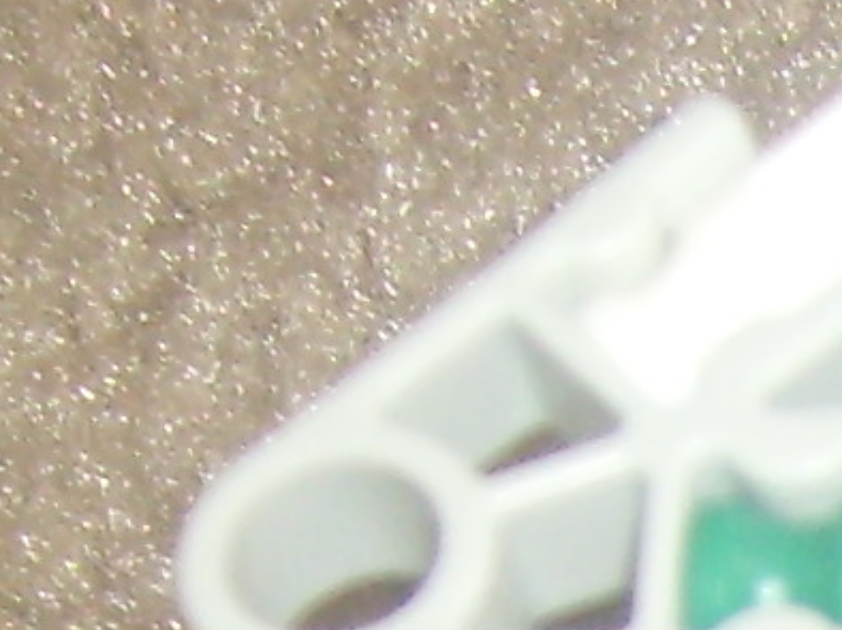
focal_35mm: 273
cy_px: 1986
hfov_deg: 6.7
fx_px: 6636
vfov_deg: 5.1
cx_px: 2304
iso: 100
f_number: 2.8
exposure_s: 1/45
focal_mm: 5.8
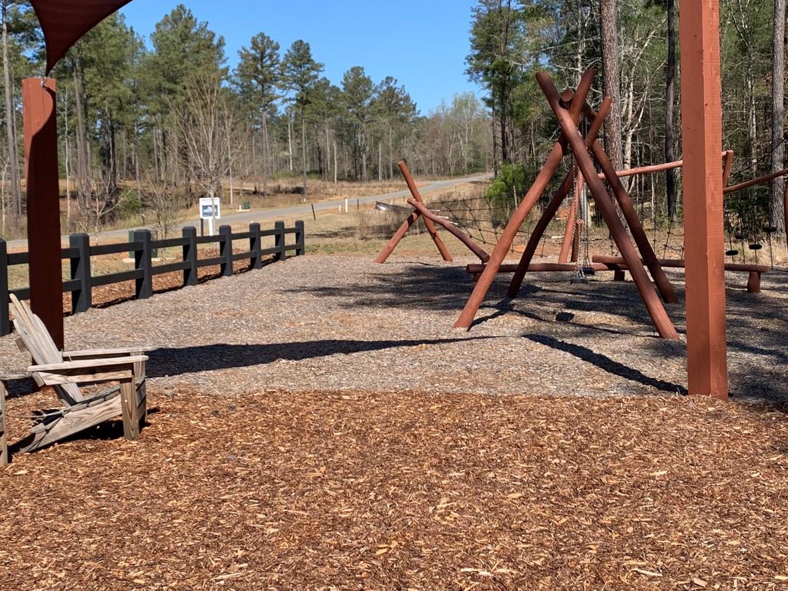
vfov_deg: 32.1
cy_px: 258
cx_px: 379
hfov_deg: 42.1
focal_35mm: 45
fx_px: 1024
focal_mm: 4.25
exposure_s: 1/1748
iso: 25
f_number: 1.8
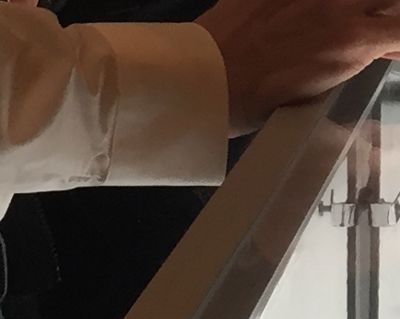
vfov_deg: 7.0
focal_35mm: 213
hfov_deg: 8.5
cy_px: -291
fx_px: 2521
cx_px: 857
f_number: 2.2
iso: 32
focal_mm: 4.15
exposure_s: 1/40
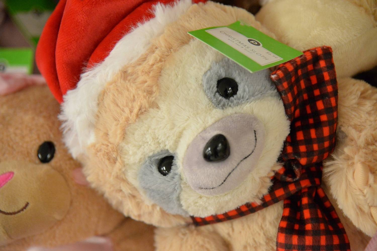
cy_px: 126
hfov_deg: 17.1
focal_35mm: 120
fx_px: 1257
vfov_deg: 11.4
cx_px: 188
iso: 6400
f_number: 4.5
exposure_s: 1/320
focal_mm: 120
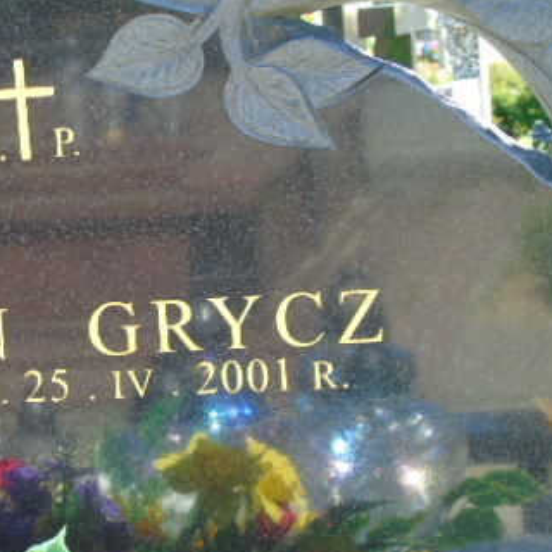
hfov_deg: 9.1
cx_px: 107
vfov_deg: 9.1
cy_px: 412
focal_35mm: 191
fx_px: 3446
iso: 80
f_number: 4.4
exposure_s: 1/60
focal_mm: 19
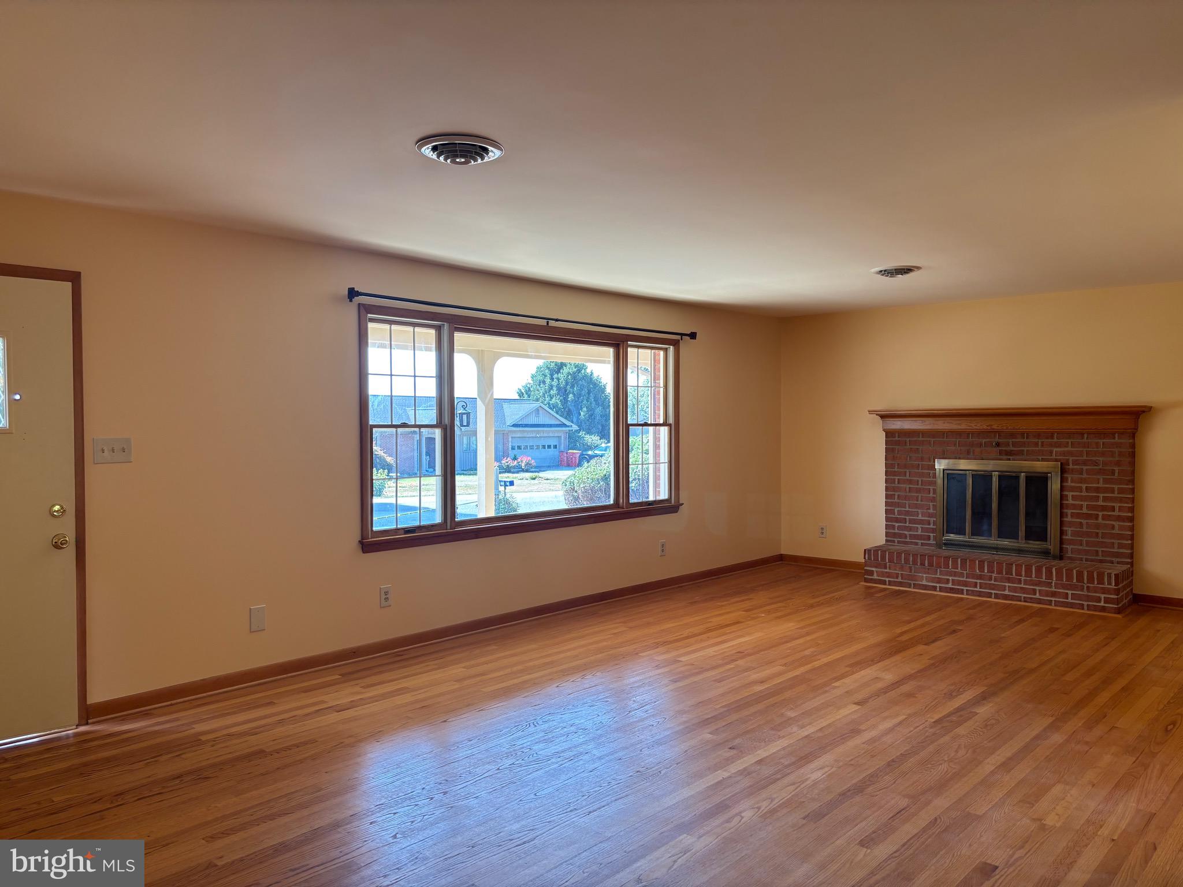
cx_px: 592
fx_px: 889
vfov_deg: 53.1
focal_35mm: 26
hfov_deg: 67.3
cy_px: 444
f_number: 1.6
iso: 64
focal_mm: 5.96
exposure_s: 1/120
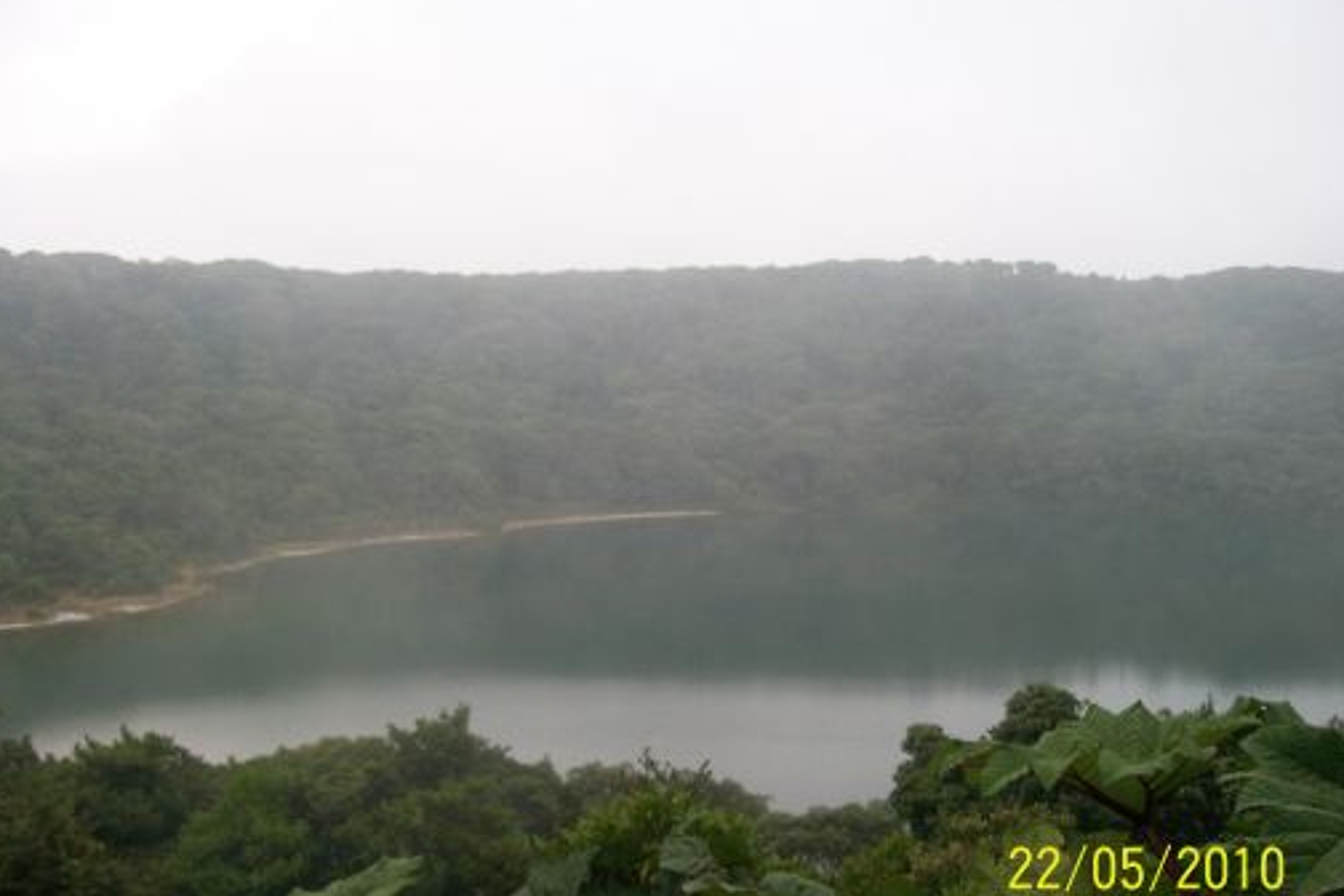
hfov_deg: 50.7
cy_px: 472
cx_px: 672
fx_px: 1419
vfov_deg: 35.0
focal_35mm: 38
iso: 80
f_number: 2.7
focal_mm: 6
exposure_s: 1/320
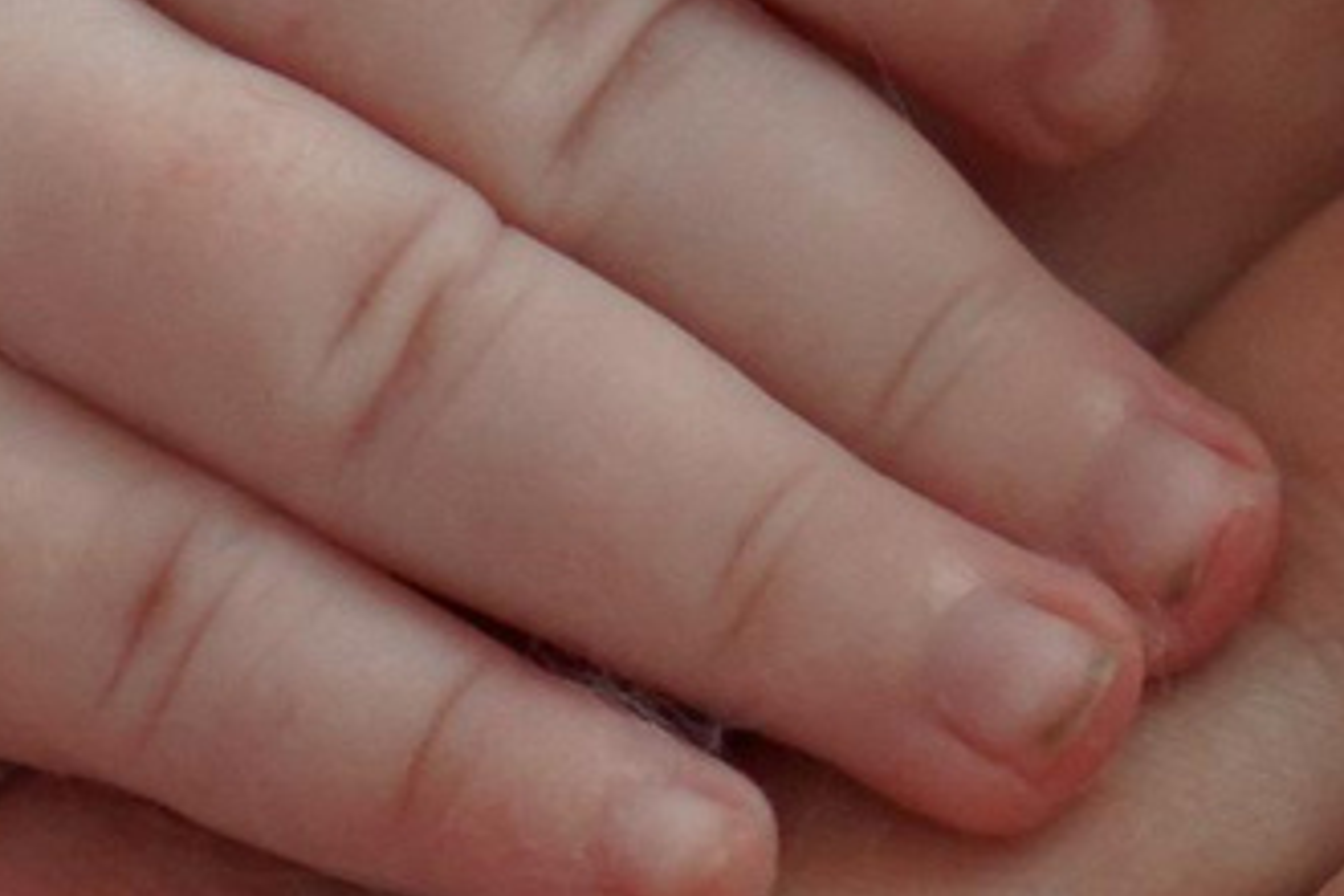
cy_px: 861
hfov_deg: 3.8
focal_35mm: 543
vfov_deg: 2.5
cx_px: -81
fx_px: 20270
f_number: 2.8
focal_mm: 70
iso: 1600
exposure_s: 1/160
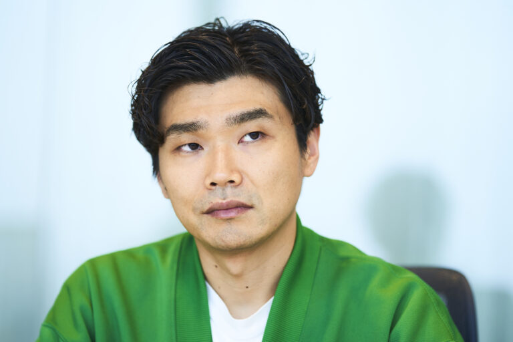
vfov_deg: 10.8
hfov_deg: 16.1
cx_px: 256
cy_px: 171
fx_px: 1810
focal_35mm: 127
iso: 160
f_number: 1.4
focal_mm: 85
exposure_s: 1/200
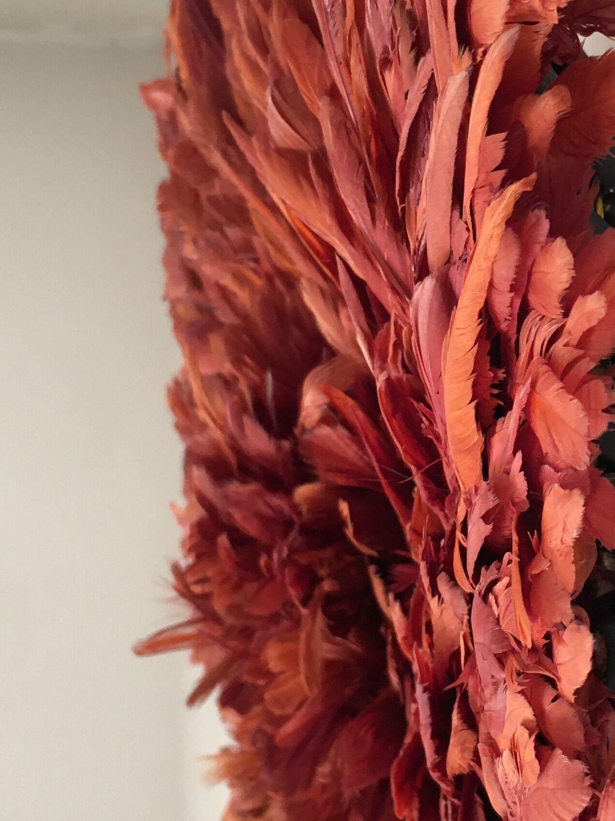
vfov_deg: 28.1
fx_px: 1635
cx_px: 604
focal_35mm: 69
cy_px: 332
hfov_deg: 20.7
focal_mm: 4.15
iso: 40
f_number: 2.2
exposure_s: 1/33
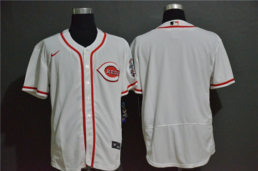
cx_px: 129
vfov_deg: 18.1
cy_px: 86
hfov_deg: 27.0
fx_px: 536
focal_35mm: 75
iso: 4000
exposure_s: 1/100
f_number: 4.8
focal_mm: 50
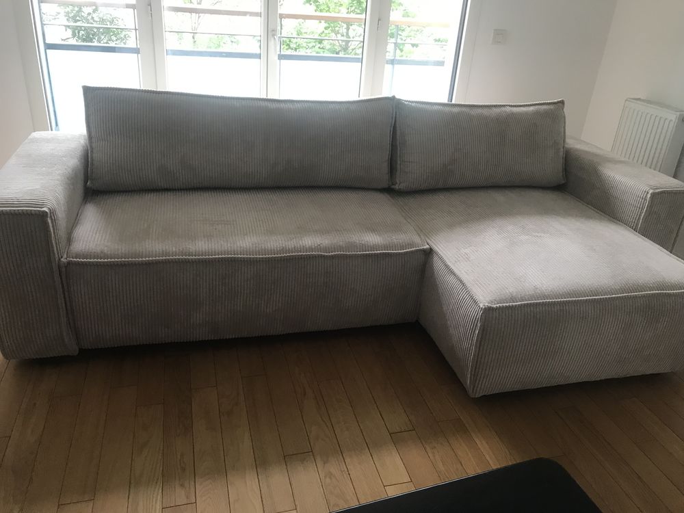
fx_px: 553
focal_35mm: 28
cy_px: 256
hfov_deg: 63.4
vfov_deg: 49.7
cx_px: 342
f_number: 1.8
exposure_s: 1/17
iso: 40
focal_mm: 3.99
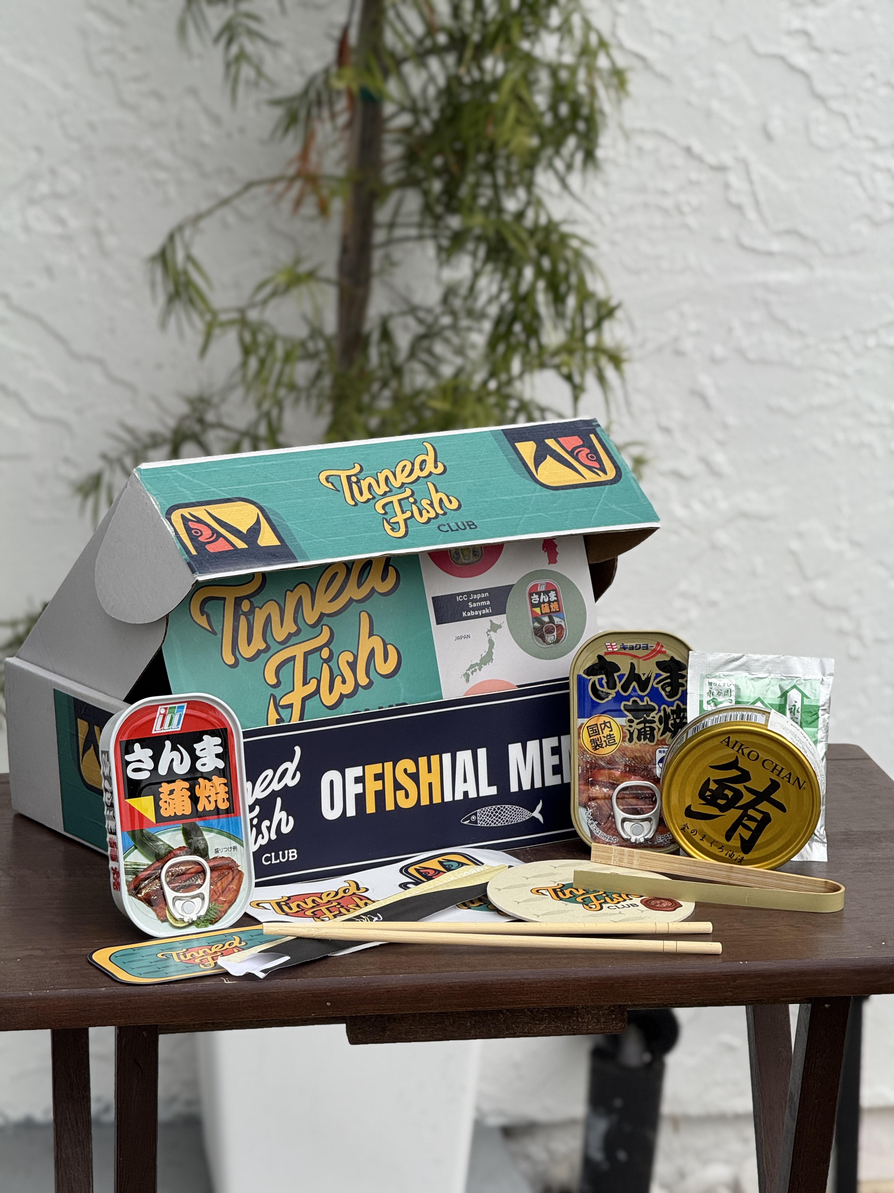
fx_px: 4132
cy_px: 596
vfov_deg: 16.4
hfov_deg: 12.3
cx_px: 447
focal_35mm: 120
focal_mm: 15.66
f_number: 2.8
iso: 50
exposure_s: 1/1248
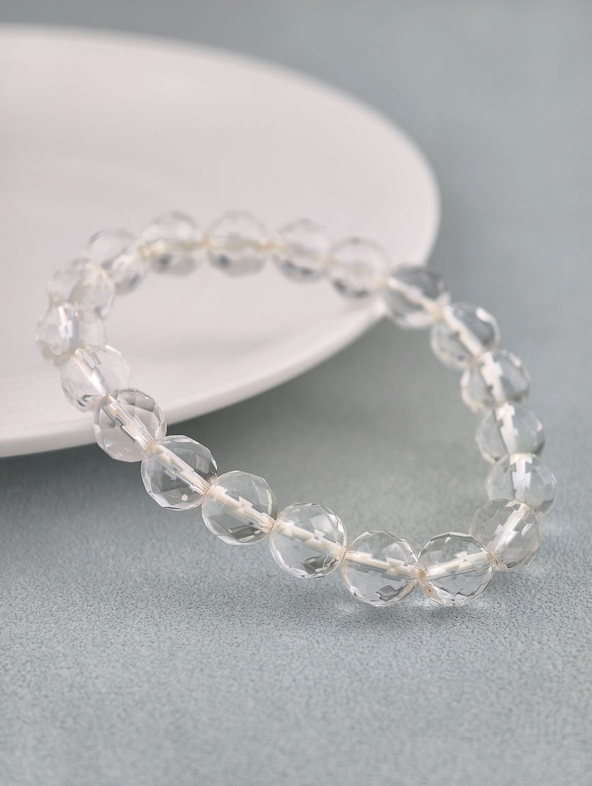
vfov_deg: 23.0
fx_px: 1934
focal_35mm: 85
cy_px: 393
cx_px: 296
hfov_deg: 17.4
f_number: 2.67
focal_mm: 22.48
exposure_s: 1/160
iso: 125
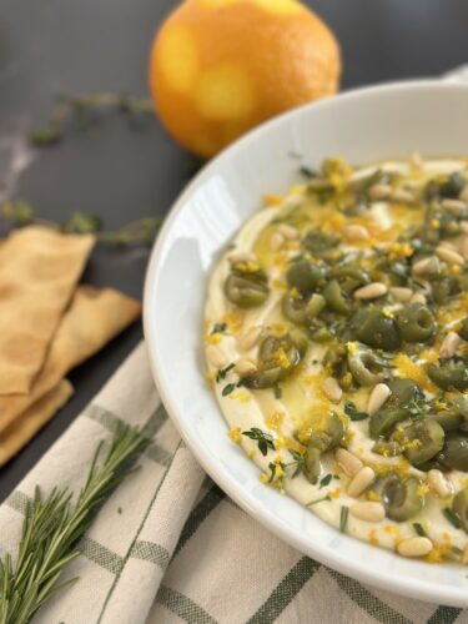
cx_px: 234
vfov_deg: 39.7
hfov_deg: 30.3
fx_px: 865
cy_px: 312
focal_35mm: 48
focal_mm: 6.86
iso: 64
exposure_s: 1/121
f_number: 1.78
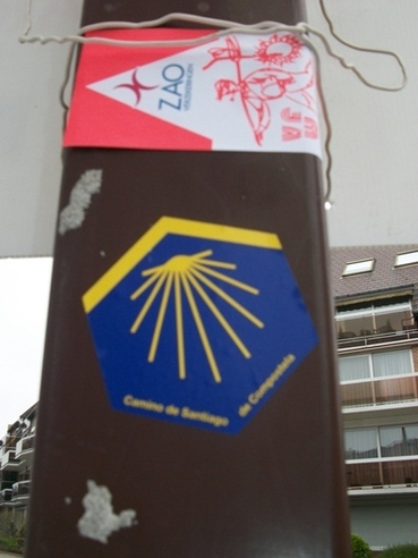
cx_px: 178
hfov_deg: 36.7
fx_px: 628
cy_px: 229
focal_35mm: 39
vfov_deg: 47.6
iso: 80
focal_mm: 5.7
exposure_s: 1/40
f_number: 8.8
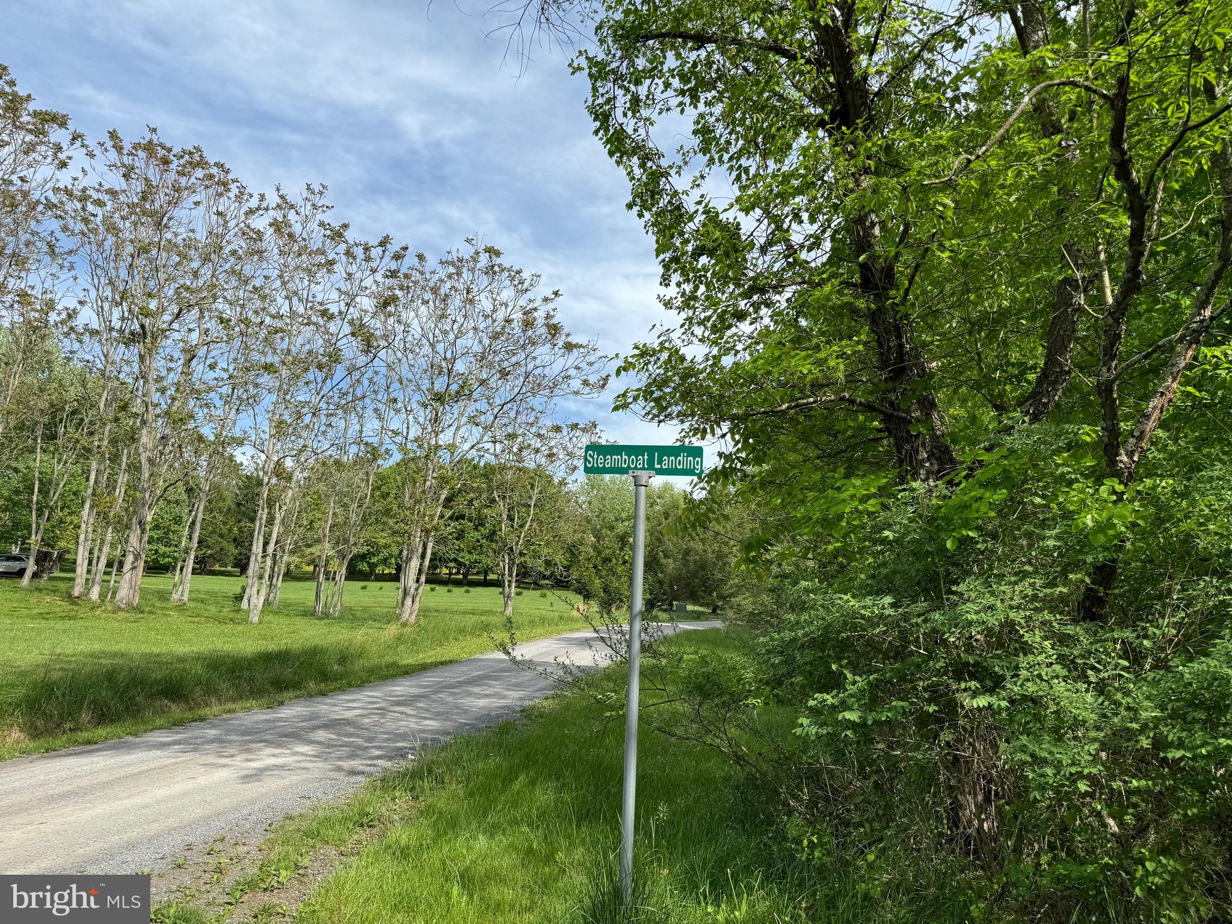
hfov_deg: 71.6
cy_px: 462
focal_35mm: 24
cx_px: 616
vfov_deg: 56.8
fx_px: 854
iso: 80
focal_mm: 6.76
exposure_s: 1/3802
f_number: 1.78
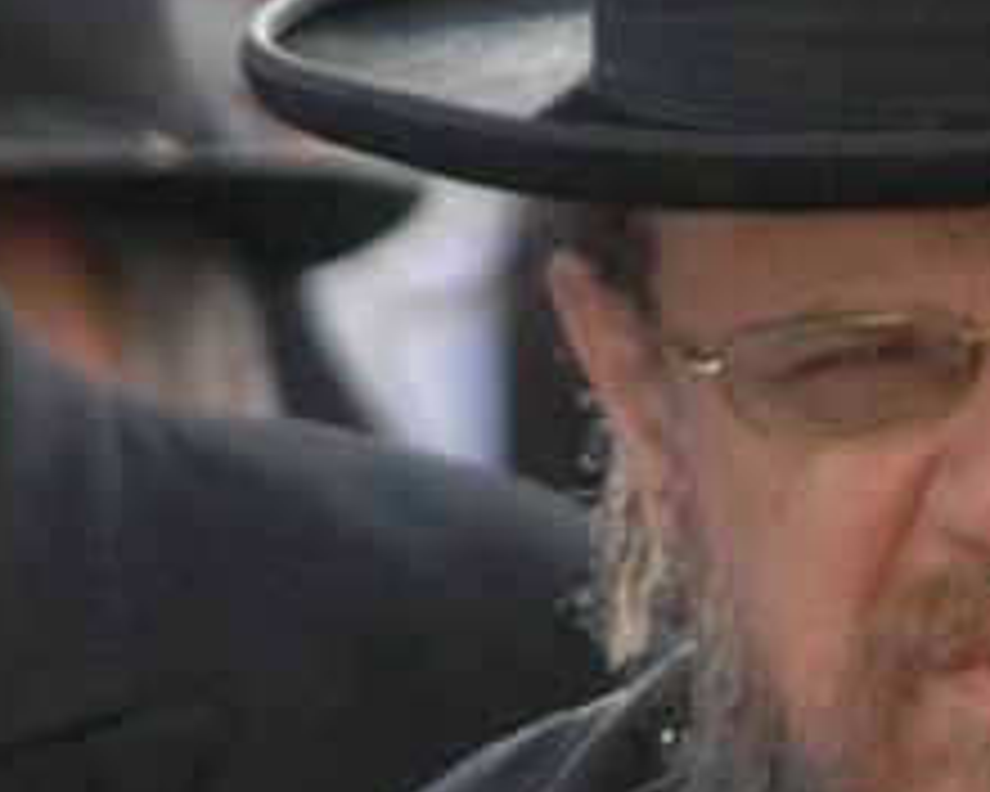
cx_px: 1022
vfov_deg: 1.5
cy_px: 547
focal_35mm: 1013
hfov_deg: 1.9
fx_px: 29686
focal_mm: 155
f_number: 6
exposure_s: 1/400
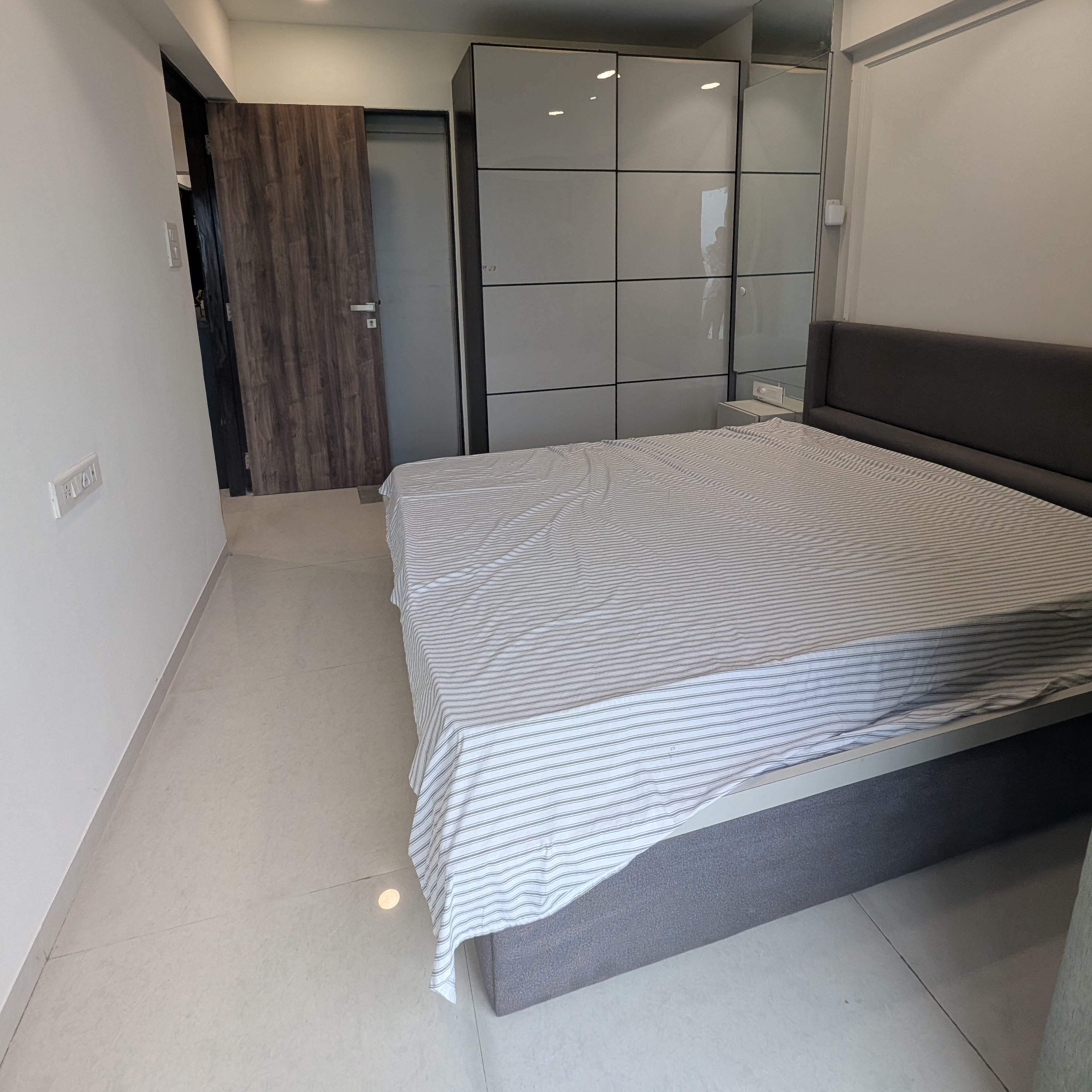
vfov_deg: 85.4
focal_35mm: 16
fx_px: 571
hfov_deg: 87.4
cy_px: 398
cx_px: 526
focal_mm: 1.95
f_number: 2.2
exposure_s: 1/100
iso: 80
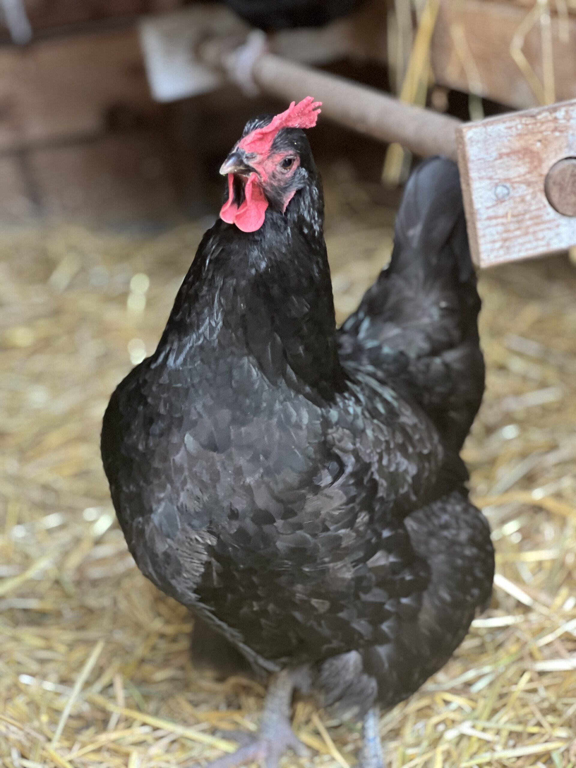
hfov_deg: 19.1
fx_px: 1708
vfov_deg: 25.3
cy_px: 384
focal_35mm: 77
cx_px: 288
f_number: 2.8
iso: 400
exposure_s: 1/24
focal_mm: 9
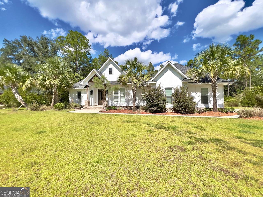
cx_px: 132
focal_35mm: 13
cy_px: 98
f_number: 1.8
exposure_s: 1/1980
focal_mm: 1.57
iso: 32
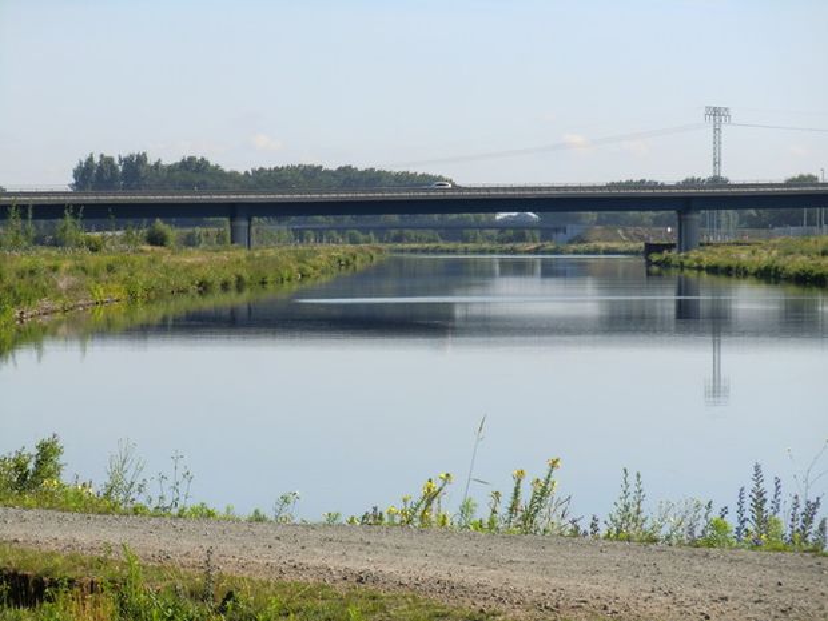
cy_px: 310
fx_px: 4760
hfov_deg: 9.9
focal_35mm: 199
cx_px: 414
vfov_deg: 7.5
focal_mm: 35.7
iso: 64
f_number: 5.2
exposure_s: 1/400
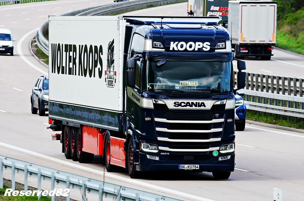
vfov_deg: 3.5
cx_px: 152
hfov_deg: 5.3
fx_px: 3287
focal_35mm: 390
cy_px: 100
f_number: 10
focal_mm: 260
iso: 200
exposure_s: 1/200
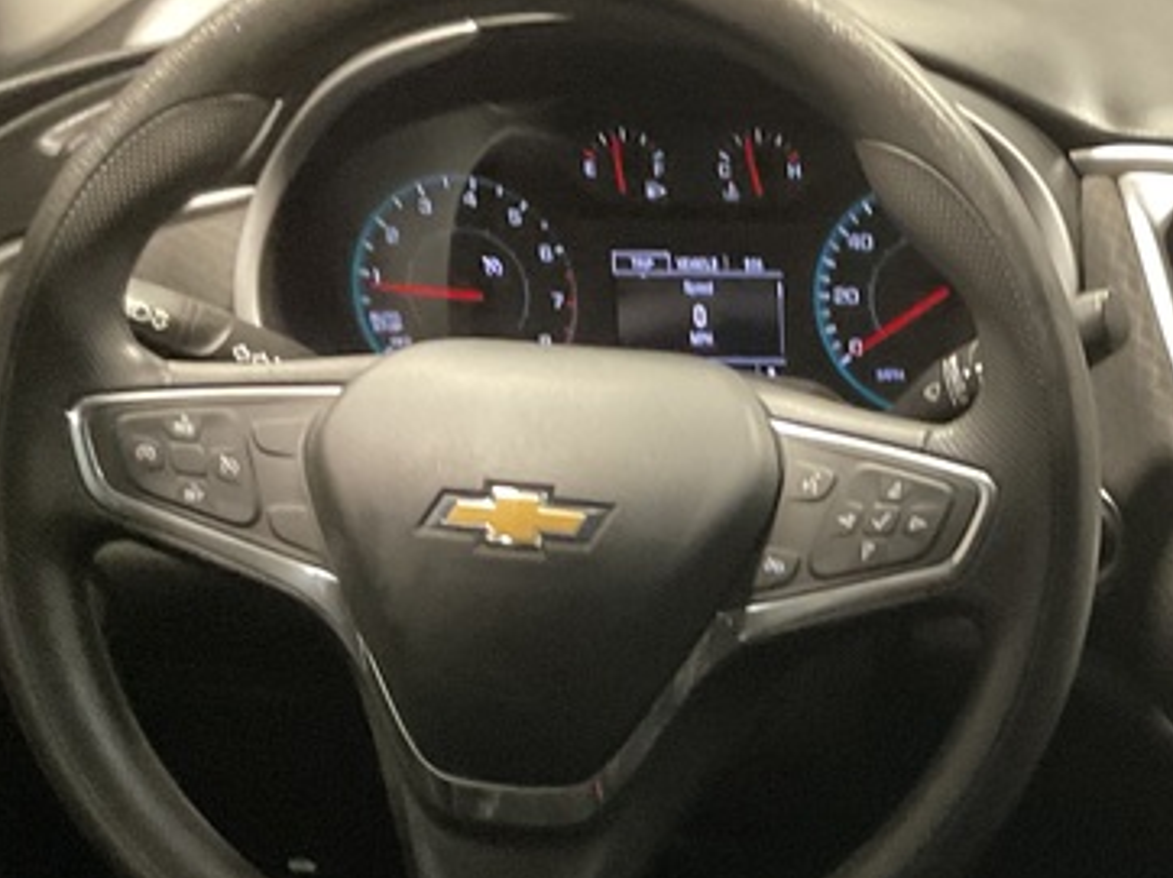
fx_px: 2607
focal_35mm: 77
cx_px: 966
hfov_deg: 24.9
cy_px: 797
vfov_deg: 18.8
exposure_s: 1/30
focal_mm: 3
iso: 500
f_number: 1.8
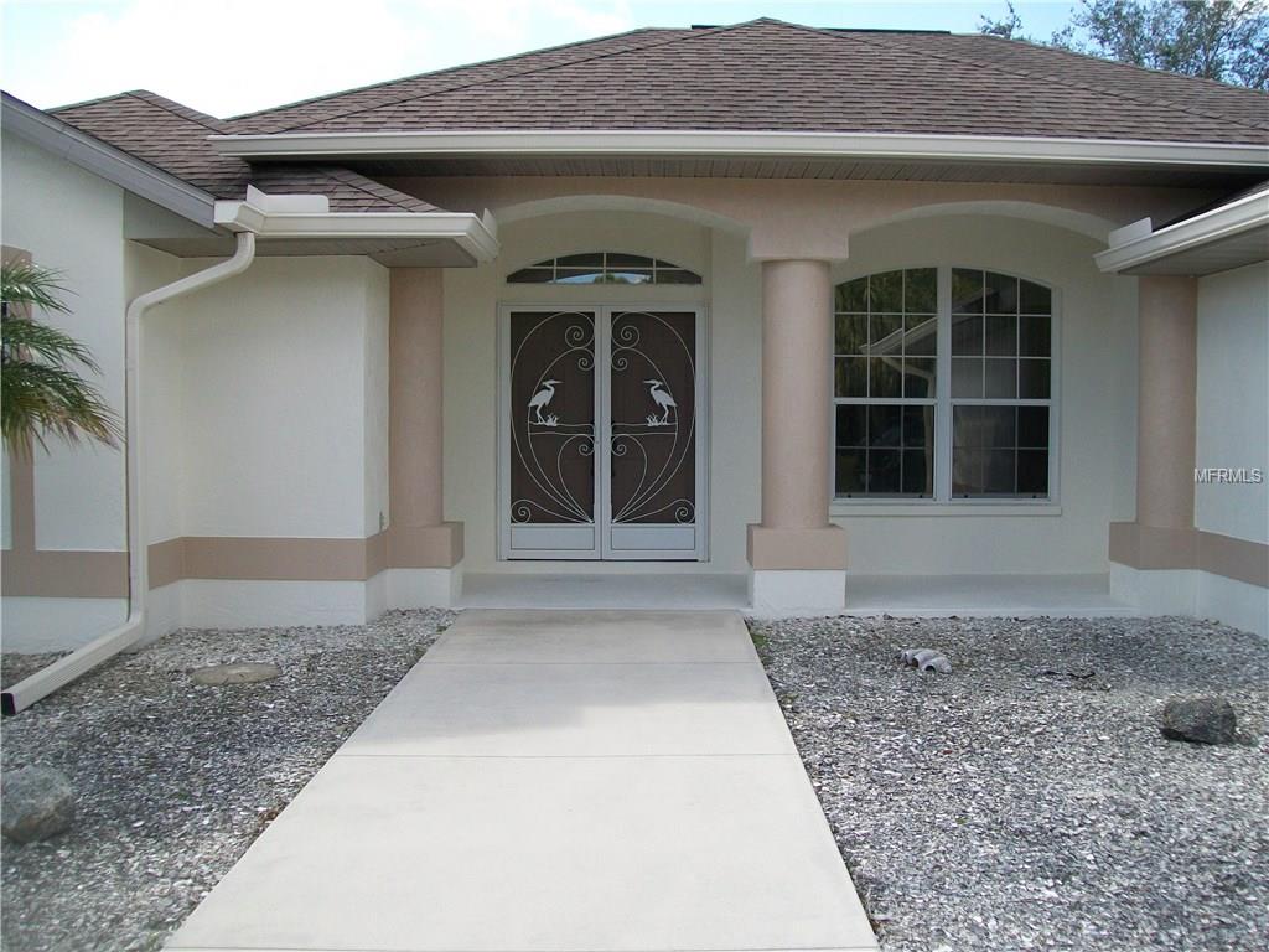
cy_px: 476
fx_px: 1320
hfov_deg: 51.4
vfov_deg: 39.7
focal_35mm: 36
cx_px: 634
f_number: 2.7
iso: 64
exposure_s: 1/500
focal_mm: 6
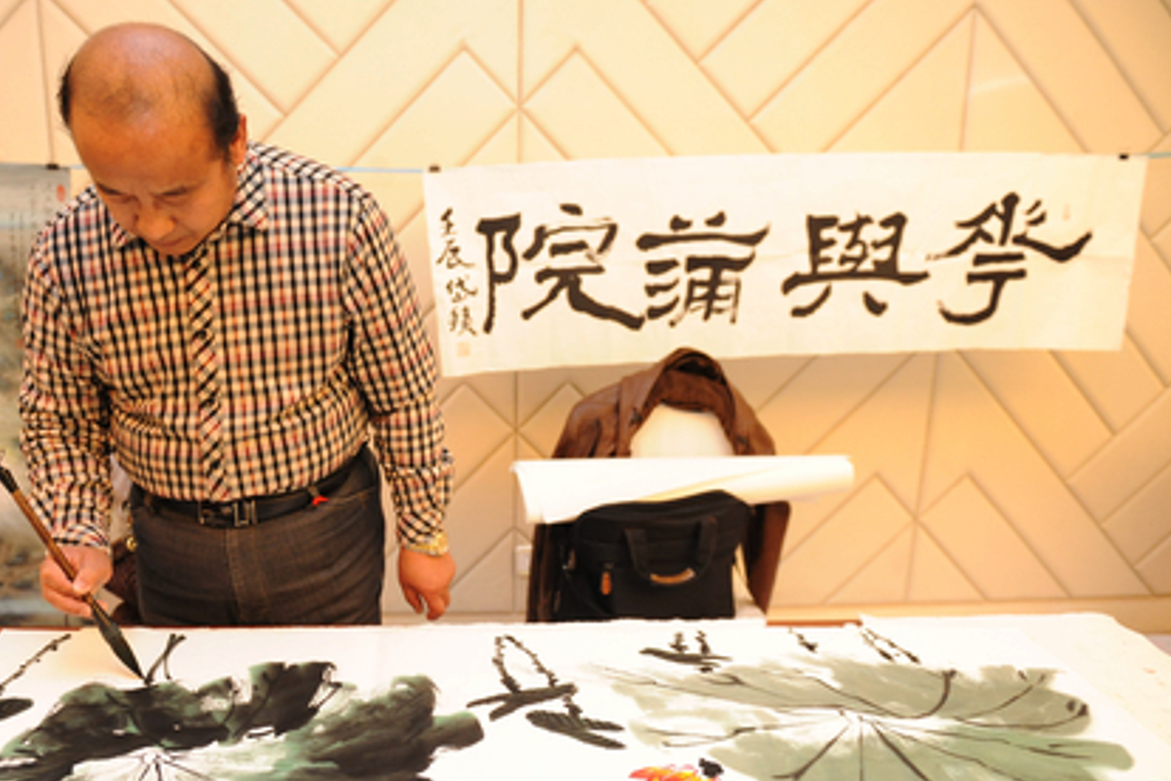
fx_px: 943
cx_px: 489
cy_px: 454
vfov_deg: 44.8
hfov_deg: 63.3
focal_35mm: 29
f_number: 3.2
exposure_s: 1/250
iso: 2500
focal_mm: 24
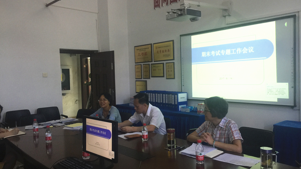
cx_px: 152
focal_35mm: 32
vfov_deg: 36.7
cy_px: 90
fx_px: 255
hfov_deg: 61.0
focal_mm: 4.15
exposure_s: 1/33
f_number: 2.2
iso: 50
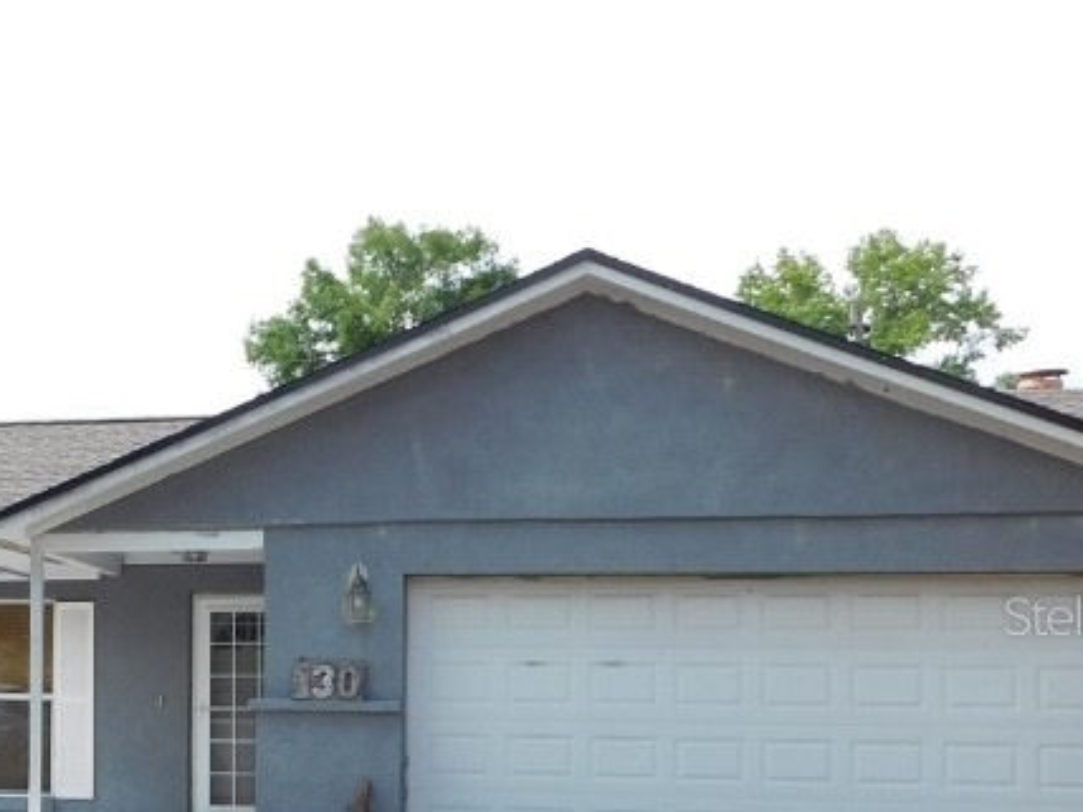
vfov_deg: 21.7
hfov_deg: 27.0
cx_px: -53
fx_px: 2096
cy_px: 615
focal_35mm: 67
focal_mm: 4.9
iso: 125
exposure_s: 1/1000
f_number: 3.2
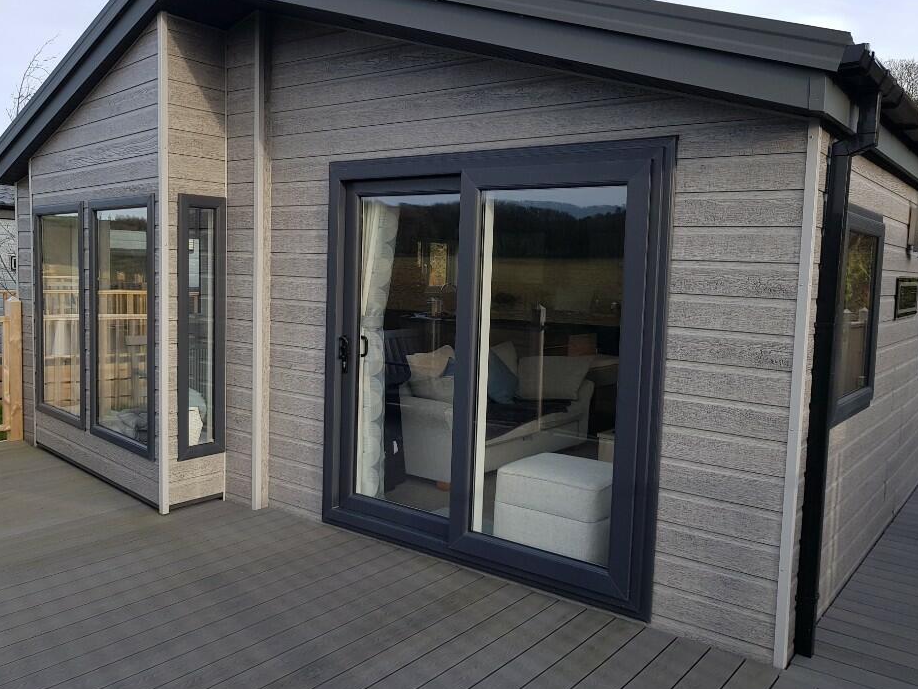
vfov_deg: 48.2
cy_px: 333
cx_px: 443
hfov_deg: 61.6
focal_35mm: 29
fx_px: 769
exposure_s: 1/516
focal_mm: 4.2
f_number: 1.7
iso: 40
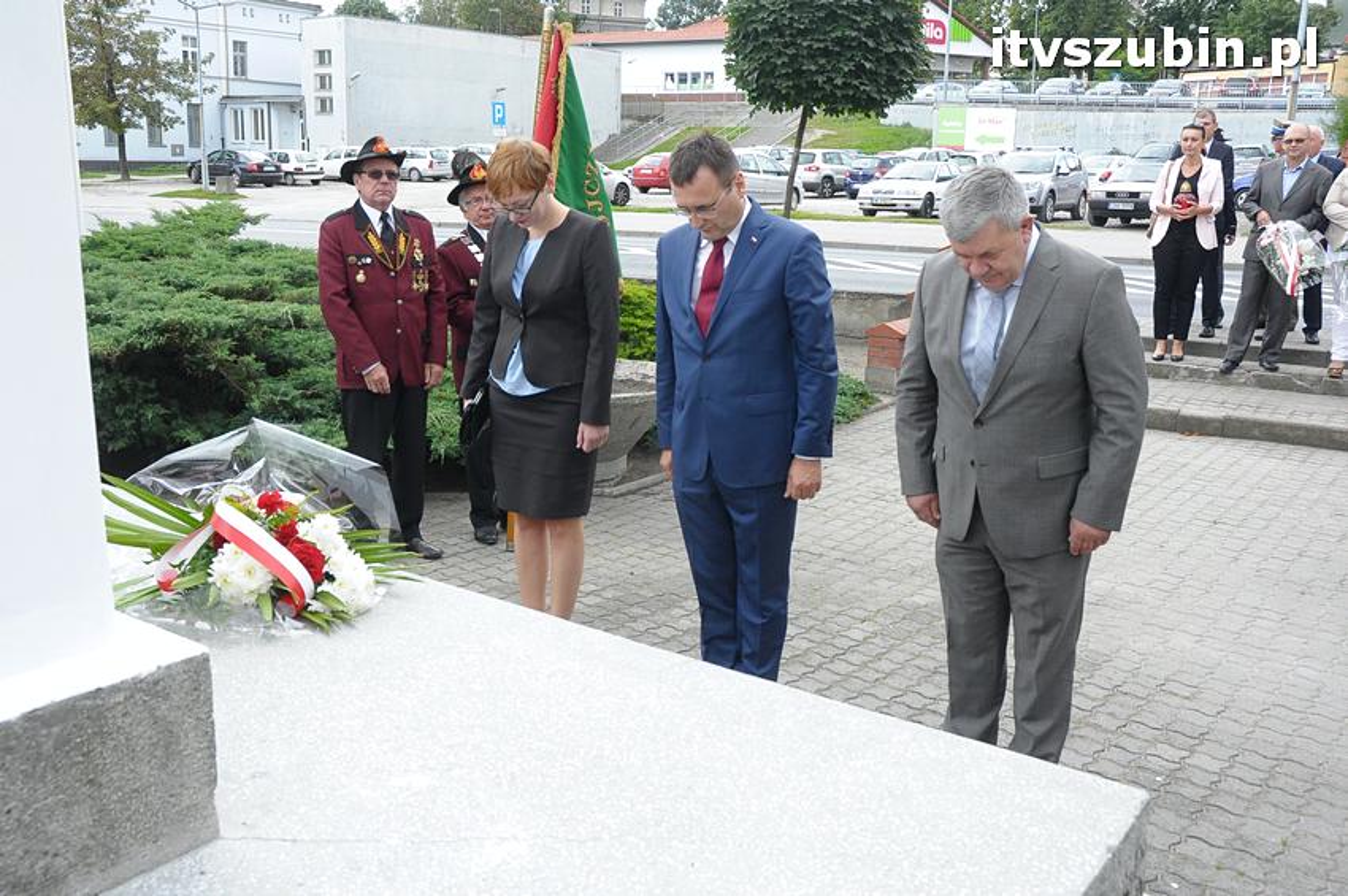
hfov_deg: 57.3
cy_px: 448
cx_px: 674
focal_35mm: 33
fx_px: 1234
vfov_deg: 39.9
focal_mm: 22
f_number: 8
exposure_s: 1/250
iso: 800
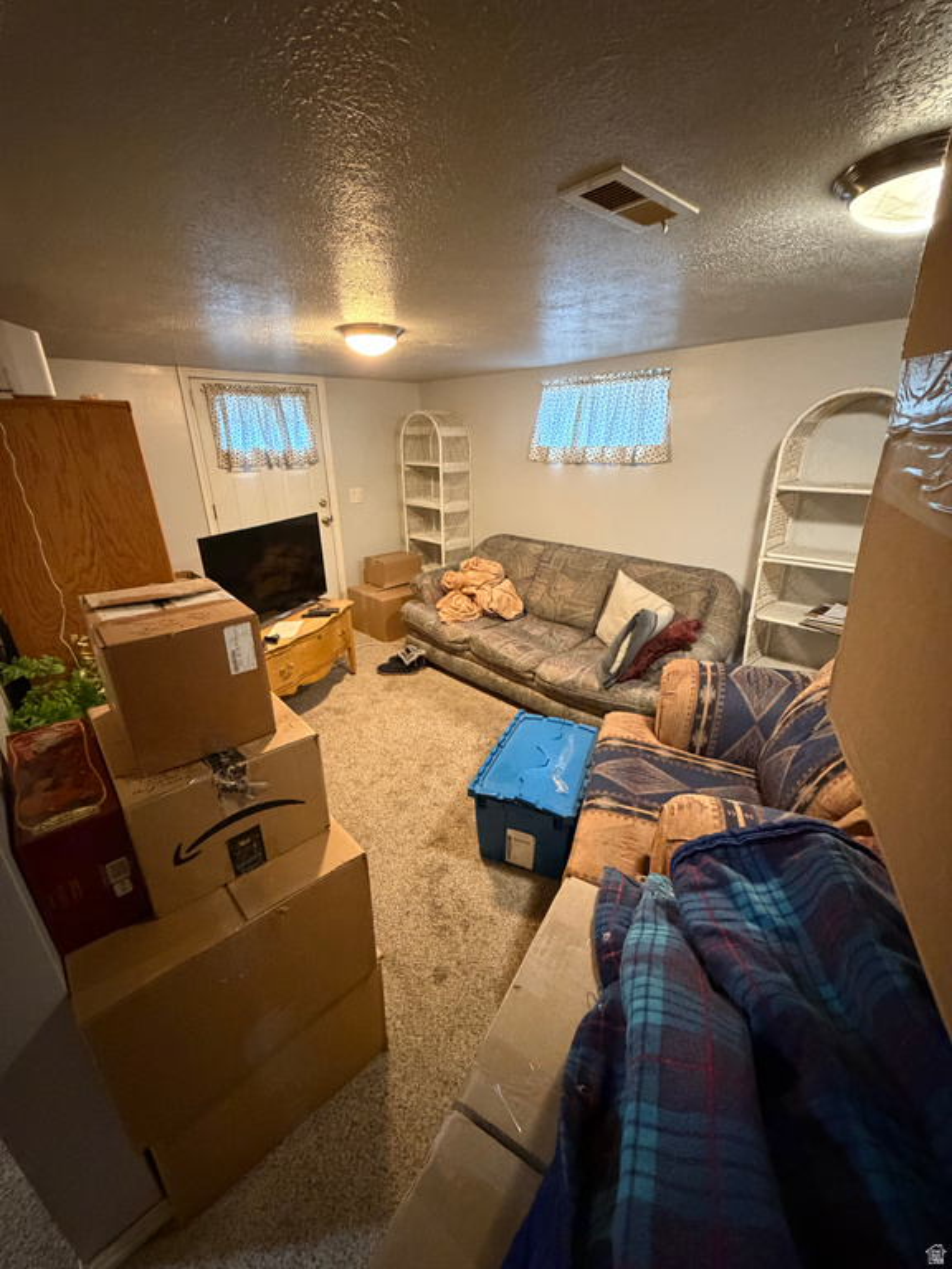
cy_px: 634
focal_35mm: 14
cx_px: 476
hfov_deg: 85.7
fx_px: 513
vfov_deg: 102.1
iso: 1000
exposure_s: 1/40
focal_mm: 2.22
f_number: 2.2
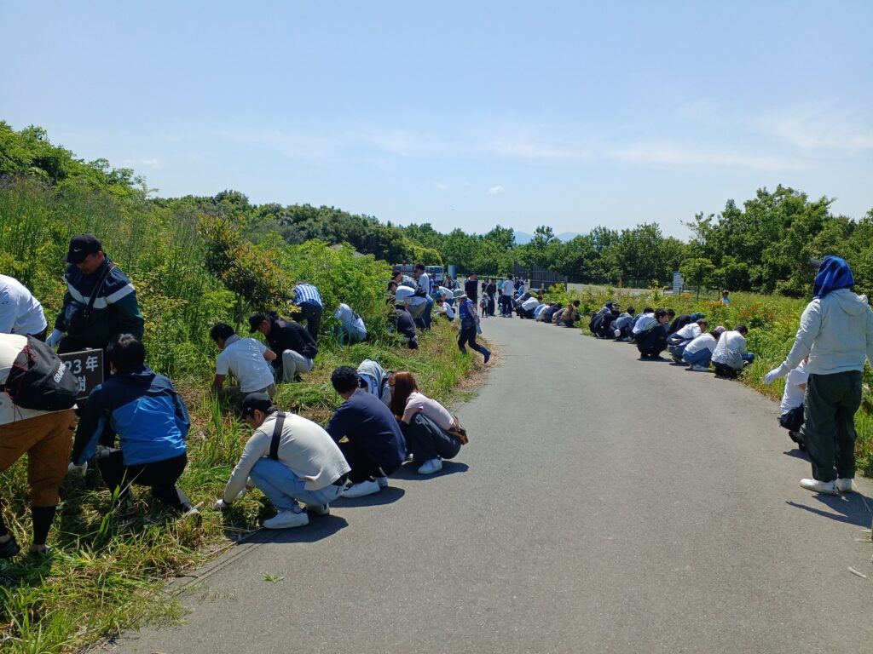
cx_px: 436
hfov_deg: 65.3
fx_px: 681
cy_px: 327
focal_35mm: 27
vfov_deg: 51.4
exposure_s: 1/1942
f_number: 1.9
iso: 40
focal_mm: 3.58
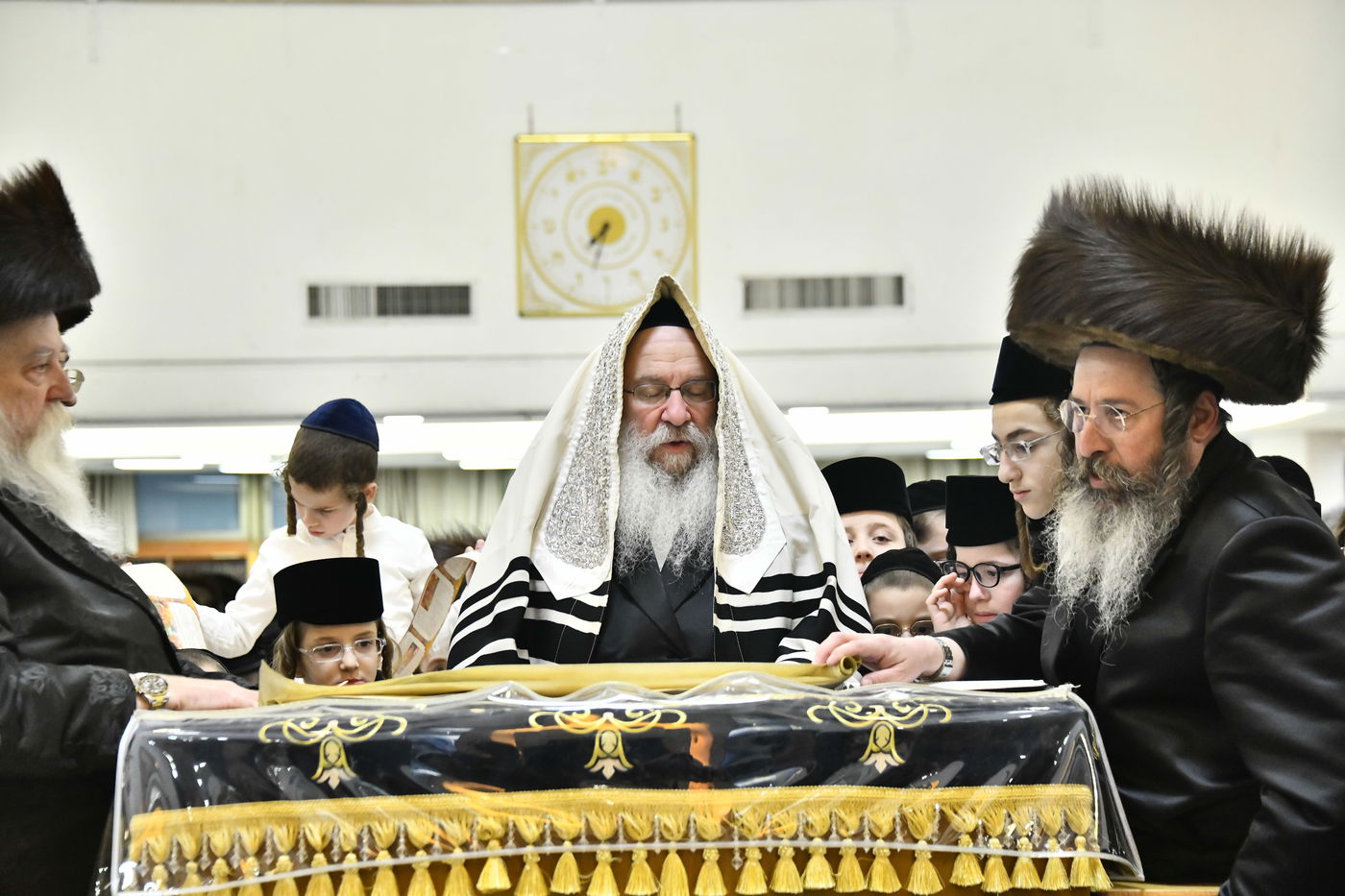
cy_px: 448
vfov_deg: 13.0
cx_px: 672
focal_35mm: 105
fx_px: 3922
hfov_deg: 19.5
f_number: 5.6
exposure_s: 1/125
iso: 4000
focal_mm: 105
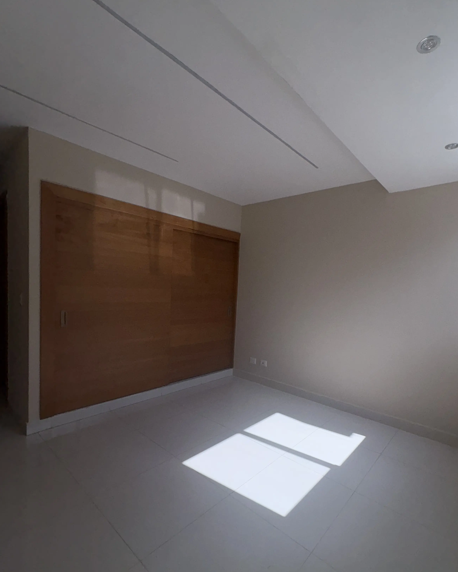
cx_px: 261
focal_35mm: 17
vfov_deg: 89.5
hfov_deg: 76.6
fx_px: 288
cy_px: 304
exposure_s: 1/361
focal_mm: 2.22
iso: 32
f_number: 2.2
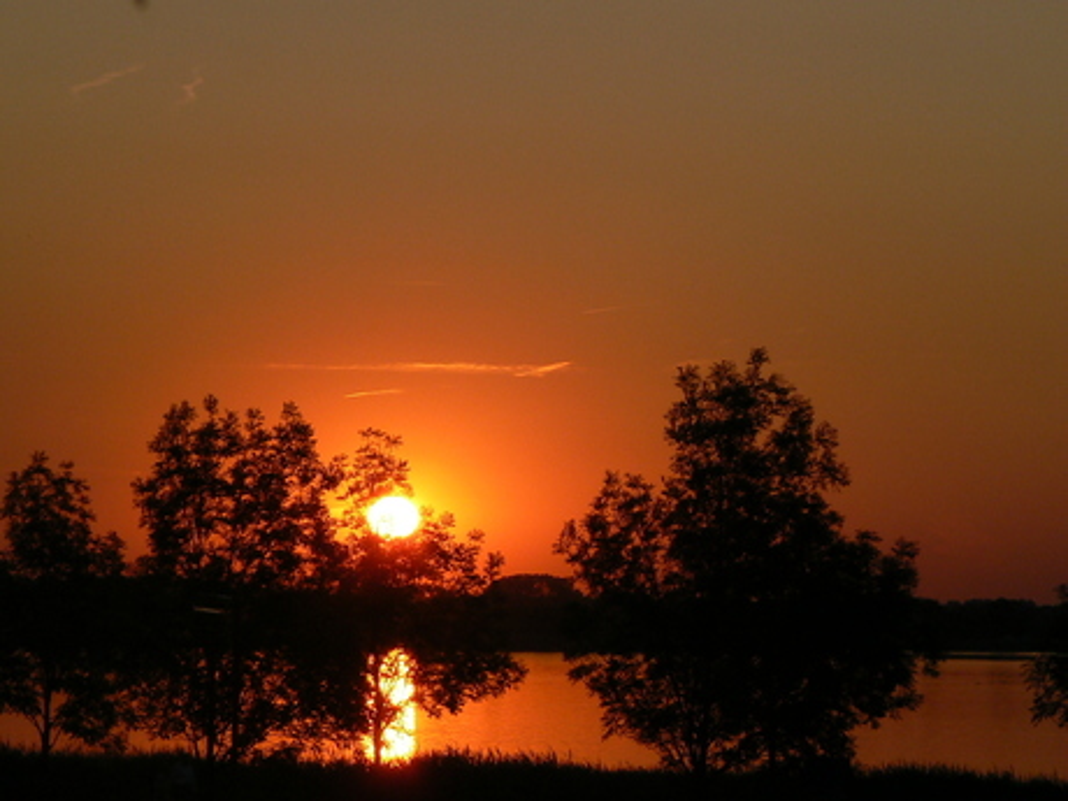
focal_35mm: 170
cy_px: 400
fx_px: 5245
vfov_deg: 8.7
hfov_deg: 11.6
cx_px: 534
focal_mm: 20.7
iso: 80
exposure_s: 1/400
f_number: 5.6
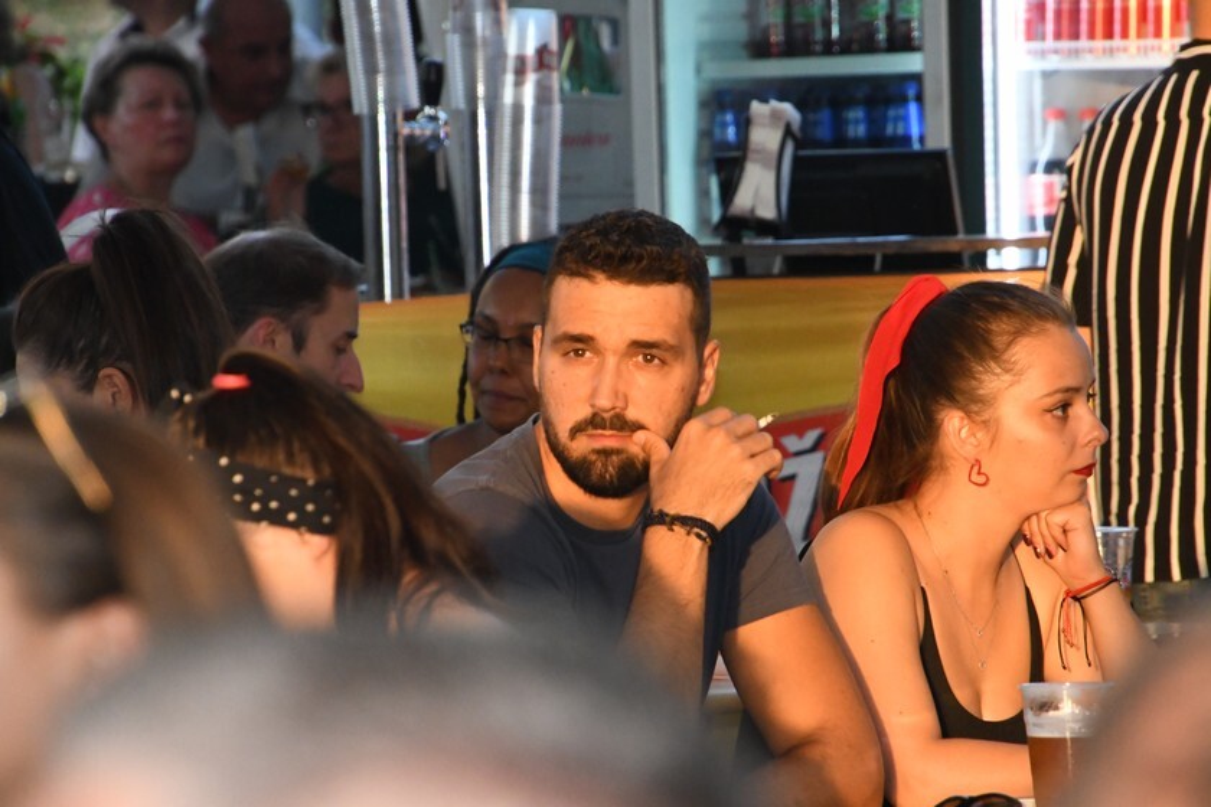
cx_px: 606
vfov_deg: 3.1
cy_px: 404
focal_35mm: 450
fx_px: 15136
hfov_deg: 4.6
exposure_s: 1/250
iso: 6400
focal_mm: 300
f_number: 11
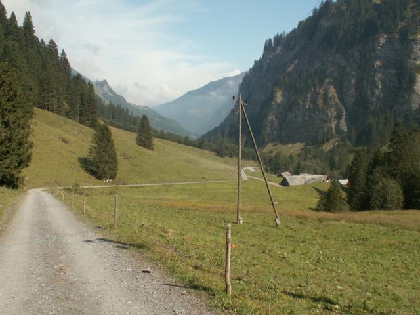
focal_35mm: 35
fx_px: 425
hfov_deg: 52.6
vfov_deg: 40.7
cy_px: 158
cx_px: 210
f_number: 6.3
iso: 50
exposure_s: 1/200
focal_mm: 5.86
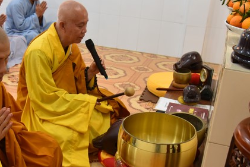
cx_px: 82
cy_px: 96
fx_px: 375
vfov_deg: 25.1
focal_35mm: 54
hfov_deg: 36.5
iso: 1600
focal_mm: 35
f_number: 5
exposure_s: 1/100
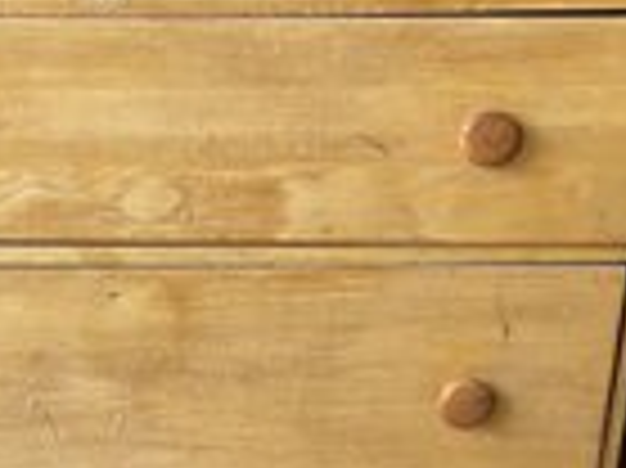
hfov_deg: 29.5
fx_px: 1156
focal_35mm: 64
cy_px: 200
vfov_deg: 22.9
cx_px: 110
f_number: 1.5
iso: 64
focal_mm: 5.7
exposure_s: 1/121
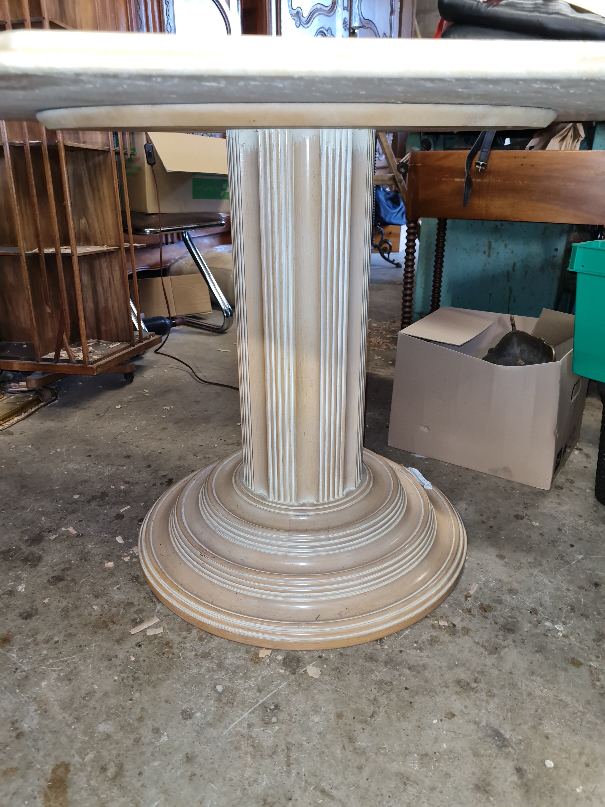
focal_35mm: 26
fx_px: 606
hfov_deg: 53.1
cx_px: 302
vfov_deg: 67.3
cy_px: 404
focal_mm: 5.4
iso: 500
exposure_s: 1/50
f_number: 1.8
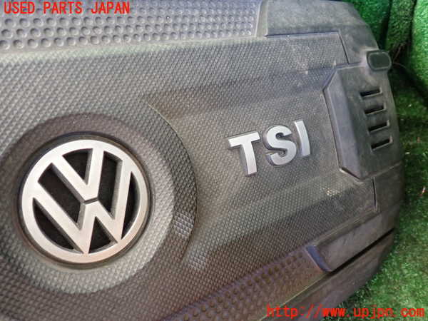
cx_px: 214
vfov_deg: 46.8
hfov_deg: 60.0
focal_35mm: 30
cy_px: 160
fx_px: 371
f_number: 2.3
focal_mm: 5.4
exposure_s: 1/30
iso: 320
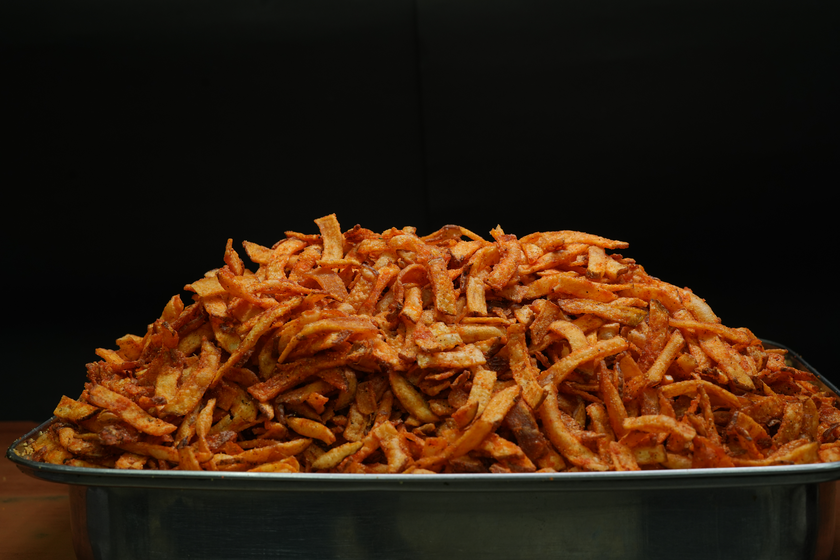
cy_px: 280
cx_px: 420
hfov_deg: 39.6
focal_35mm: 50
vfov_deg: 27.0
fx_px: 1167
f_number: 7.1
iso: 400
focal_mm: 50
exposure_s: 1/125
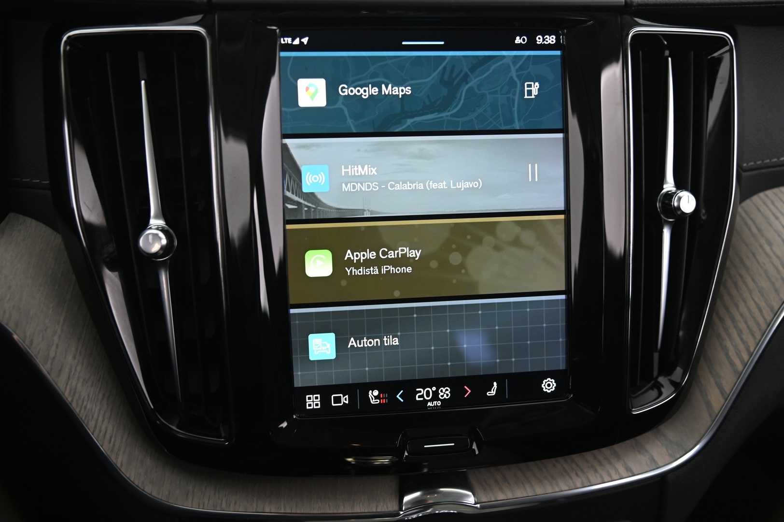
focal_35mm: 38
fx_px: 827
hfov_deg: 50.7
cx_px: 392
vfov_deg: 35.0
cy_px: 261
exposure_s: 1/20
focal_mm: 38
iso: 2000
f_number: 4
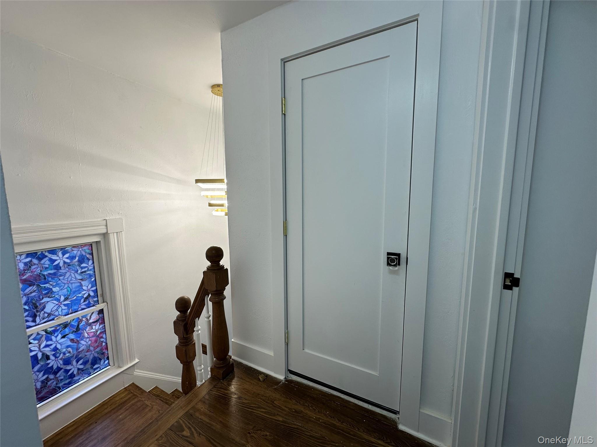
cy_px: 224
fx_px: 241
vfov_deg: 85.7
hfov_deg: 102.1
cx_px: 298
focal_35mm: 14
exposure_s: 1/99
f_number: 2.2
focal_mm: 2.22
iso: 50
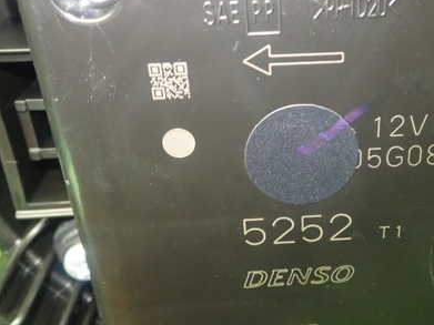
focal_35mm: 46
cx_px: 296
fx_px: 577
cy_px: 166
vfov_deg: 31.5
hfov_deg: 40.6
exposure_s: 1/30
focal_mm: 5.4
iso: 800
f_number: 2.3
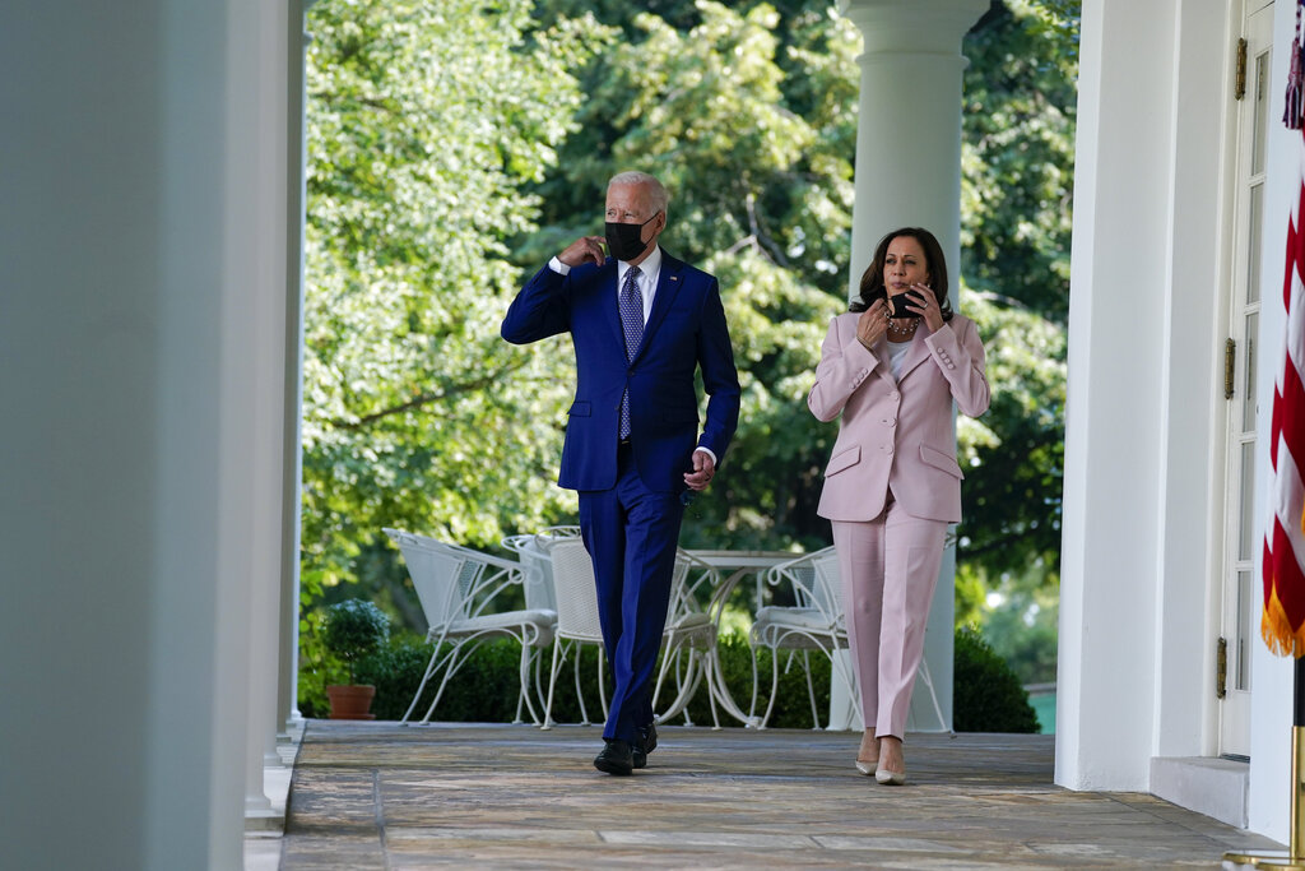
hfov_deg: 12.4
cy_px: 436
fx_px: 6018
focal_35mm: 166
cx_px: 652
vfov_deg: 8.3
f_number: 5.6
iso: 1000
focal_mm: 166
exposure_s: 1/1000
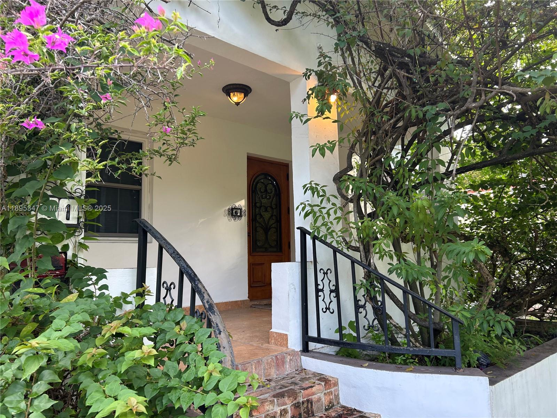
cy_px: 209
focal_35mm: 26
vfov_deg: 53.1
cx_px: 278
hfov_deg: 67.3
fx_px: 418
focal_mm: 5.7
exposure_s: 1/121
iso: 40
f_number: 1.5
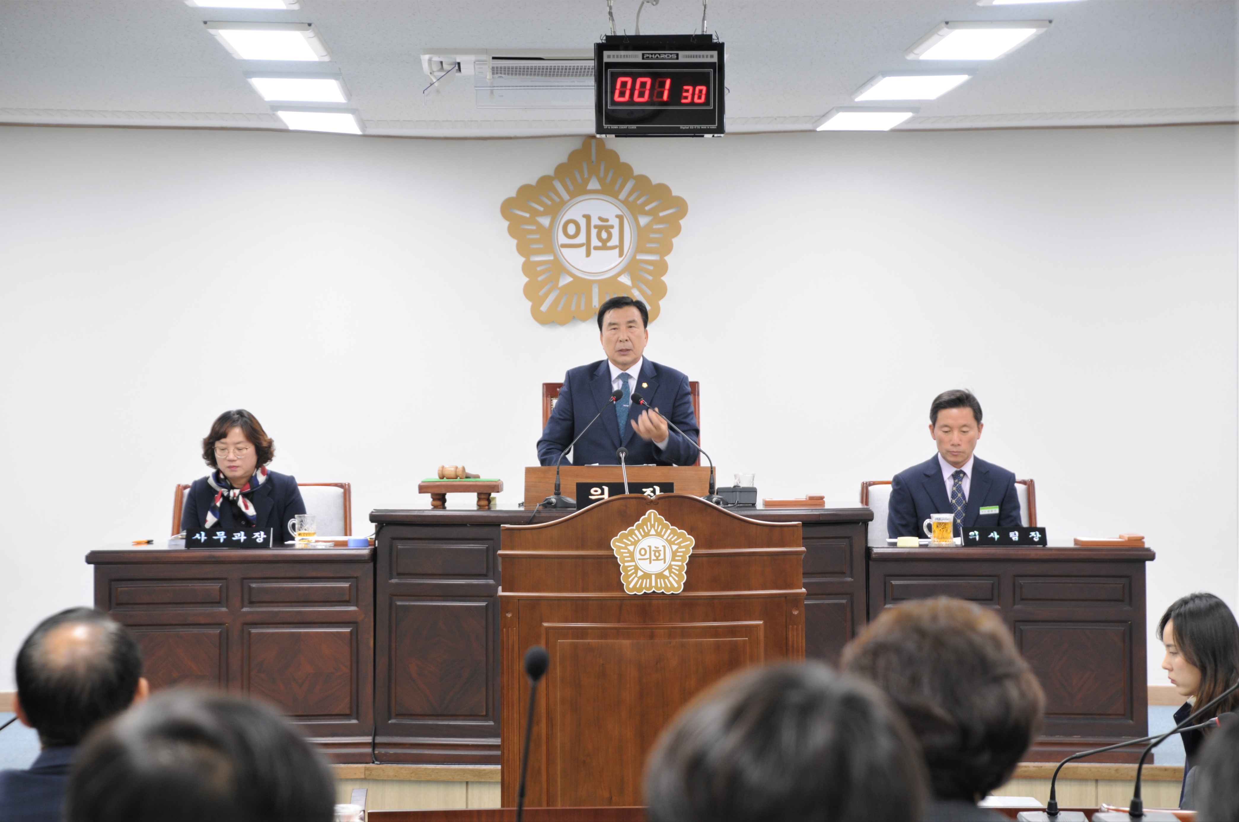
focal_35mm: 135
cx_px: 620
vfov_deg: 10.1
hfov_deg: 15.2
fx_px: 4640
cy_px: 411
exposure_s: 1/6
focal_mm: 90
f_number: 5.3
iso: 200
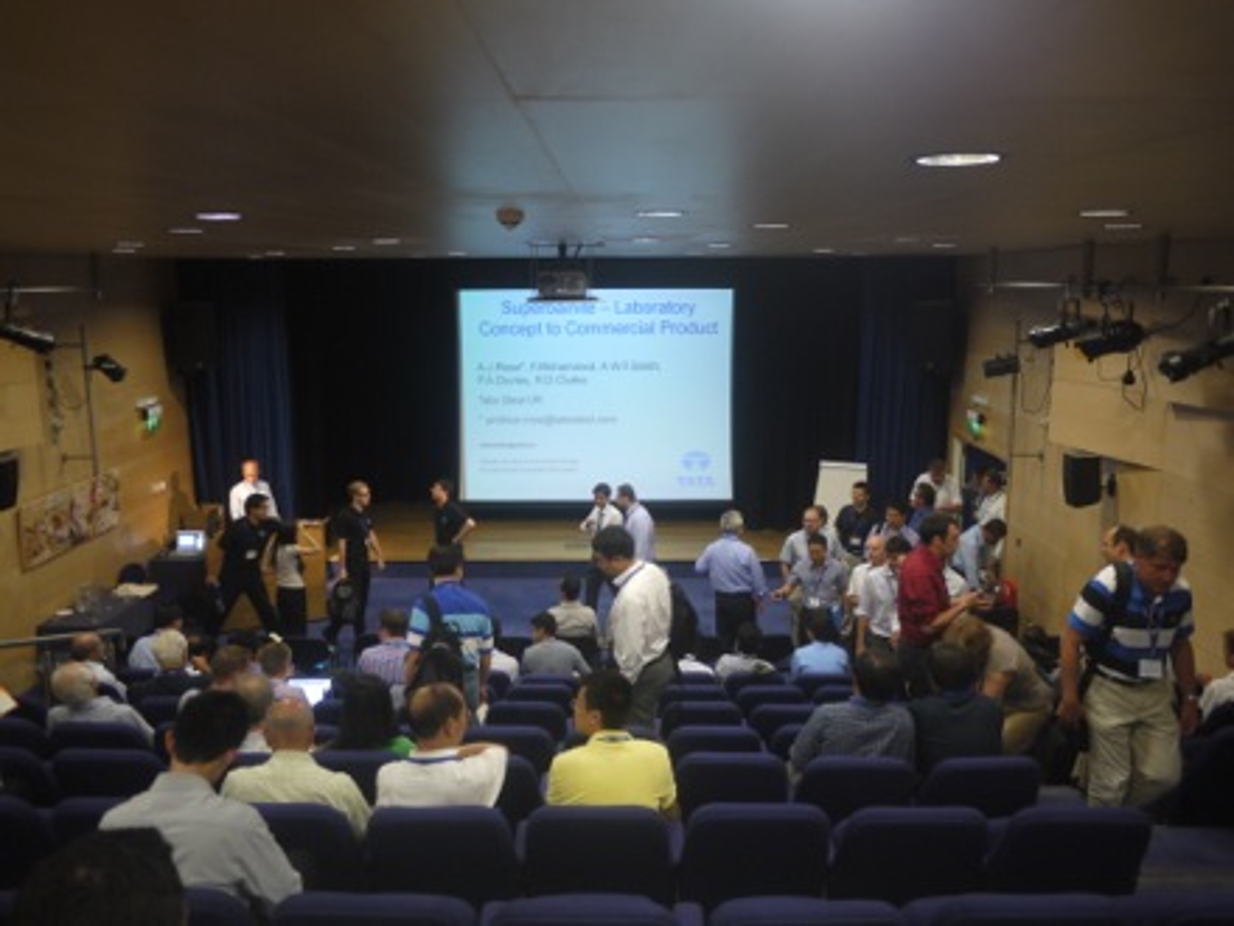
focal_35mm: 28
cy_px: 463
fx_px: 998
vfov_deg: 49.7
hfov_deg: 63.4
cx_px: 617
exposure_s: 1/50
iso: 400
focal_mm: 14
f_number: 2.5
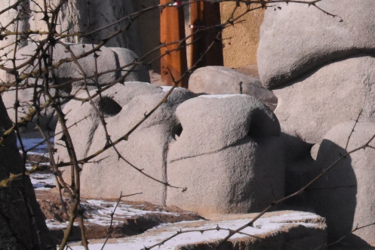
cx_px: 487
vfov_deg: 8.6
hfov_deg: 12.6
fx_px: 1651
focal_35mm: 159
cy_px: 29
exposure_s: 1/5000
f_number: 14
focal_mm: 35
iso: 5000
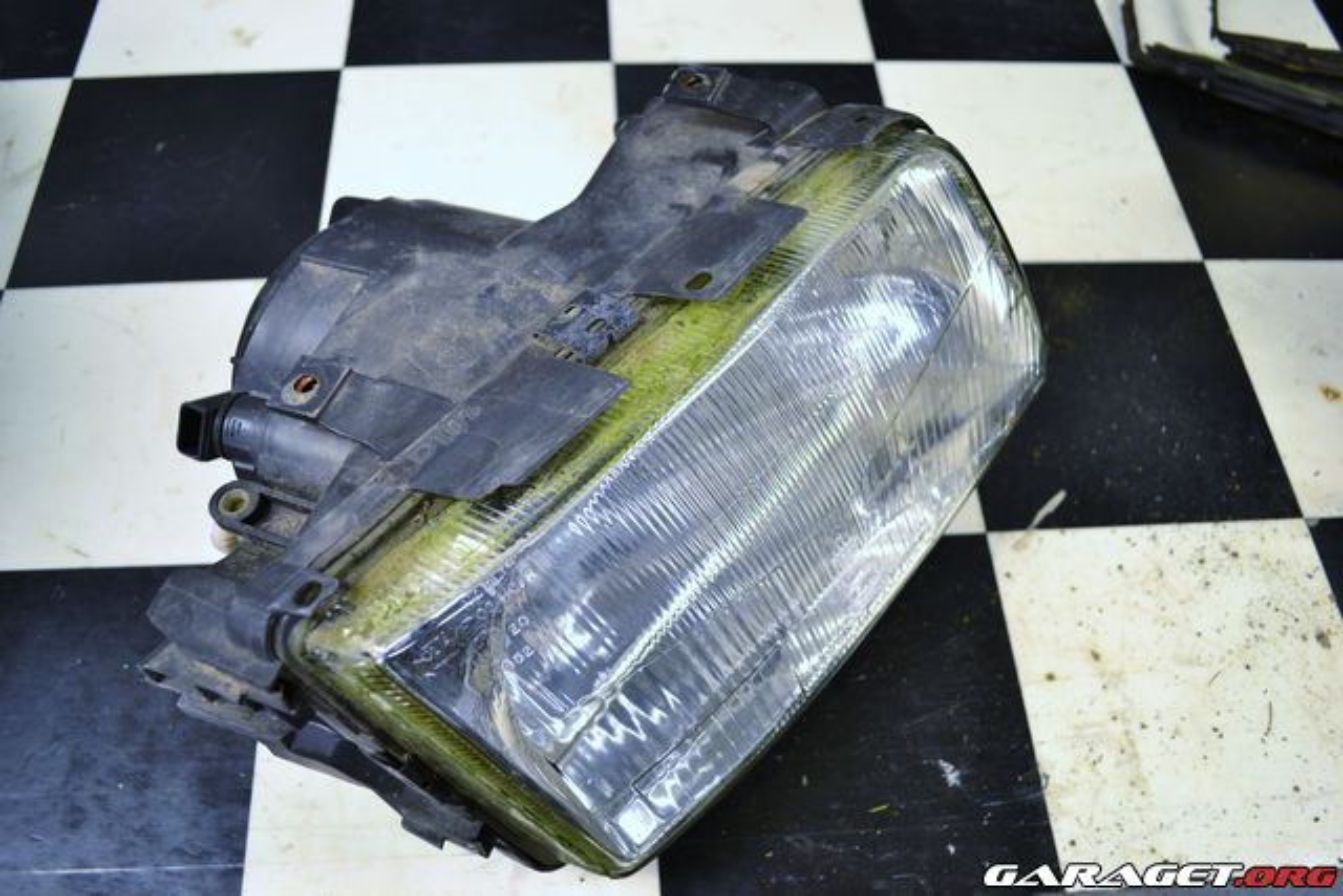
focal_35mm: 30
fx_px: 1119
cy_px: 448
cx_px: 672
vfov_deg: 43.6
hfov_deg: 61.9
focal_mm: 20
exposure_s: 1/6
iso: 100
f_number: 3.8
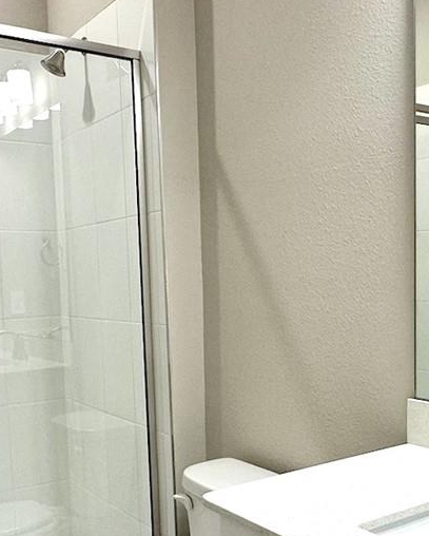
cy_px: 340
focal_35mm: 43
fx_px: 682
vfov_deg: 42.5
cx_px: 227
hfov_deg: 34.9
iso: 160
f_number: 2.2
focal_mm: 2.22
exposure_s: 1/120
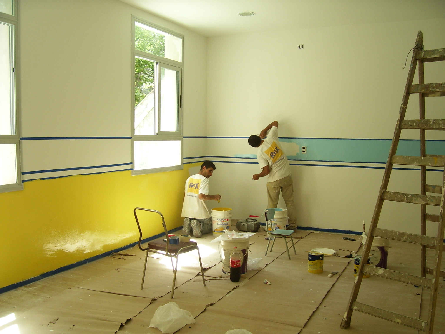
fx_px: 437
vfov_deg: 41.8
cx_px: 222
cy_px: 167
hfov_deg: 54.0
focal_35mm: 34
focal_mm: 5.6
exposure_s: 1/125
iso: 80
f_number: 2.7
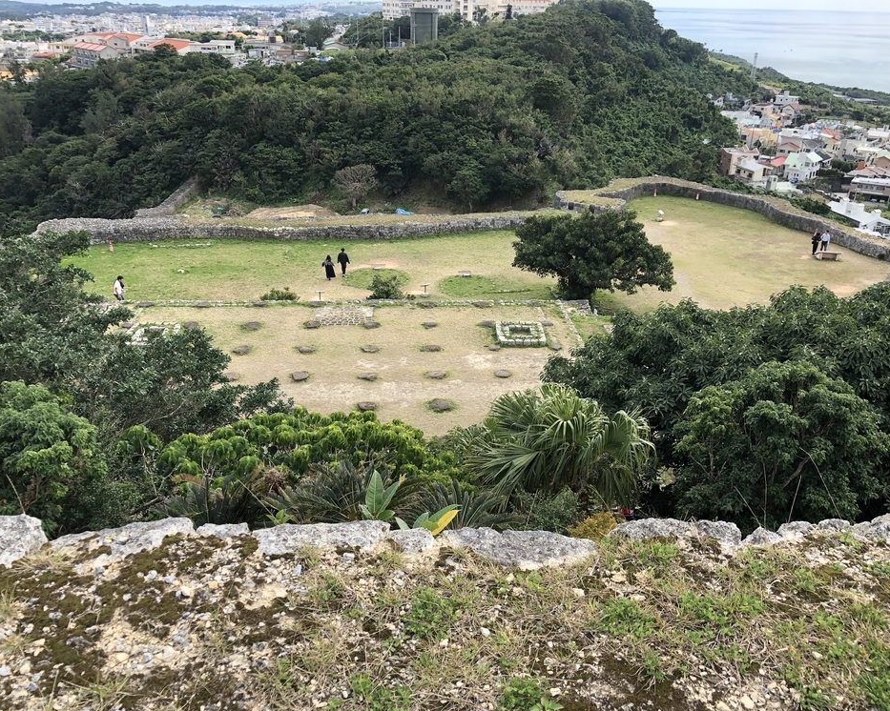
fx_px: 790
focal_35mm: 30
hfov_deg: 58.8
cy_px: 365
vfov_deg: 48.5
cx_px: 453
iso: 20
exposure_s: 1/685
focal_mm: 3.99
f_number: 1.8
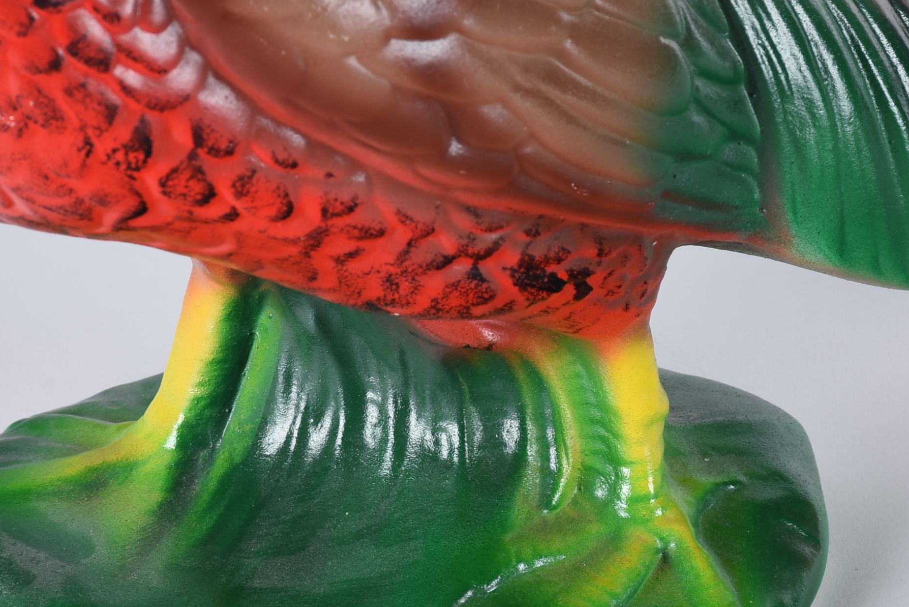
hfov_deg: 6.1
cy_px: 391
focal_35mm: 340
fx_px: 8591
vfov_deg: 4.0
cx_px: 474
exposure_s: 1/125
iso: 200
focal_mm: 140
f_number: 14
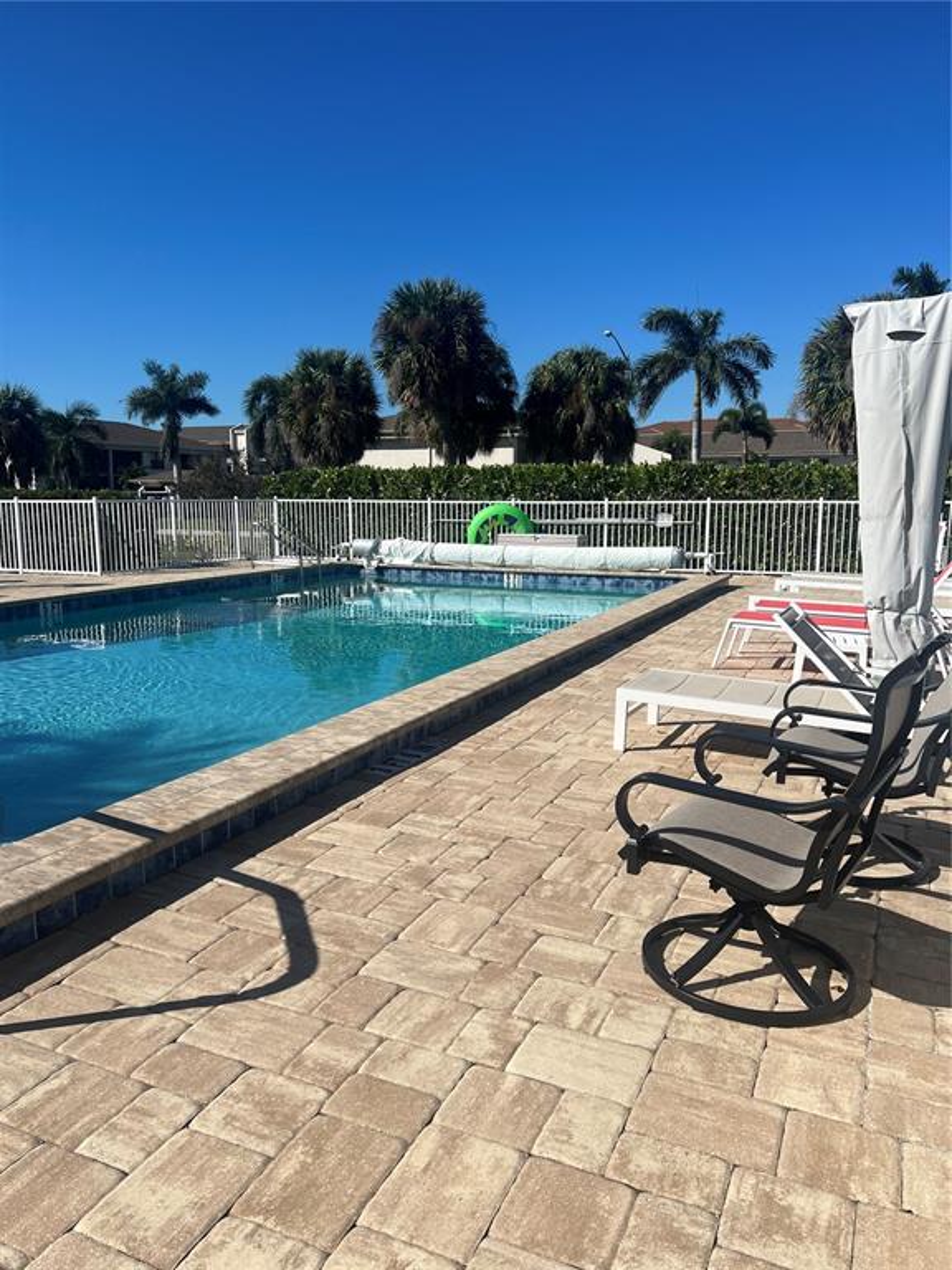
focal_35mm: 26
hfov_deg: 53.1
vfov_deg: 67.3
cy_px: 635
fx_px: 953
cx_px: 476
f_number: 1.5
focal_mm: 5.7
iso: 50
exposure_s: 1/6993
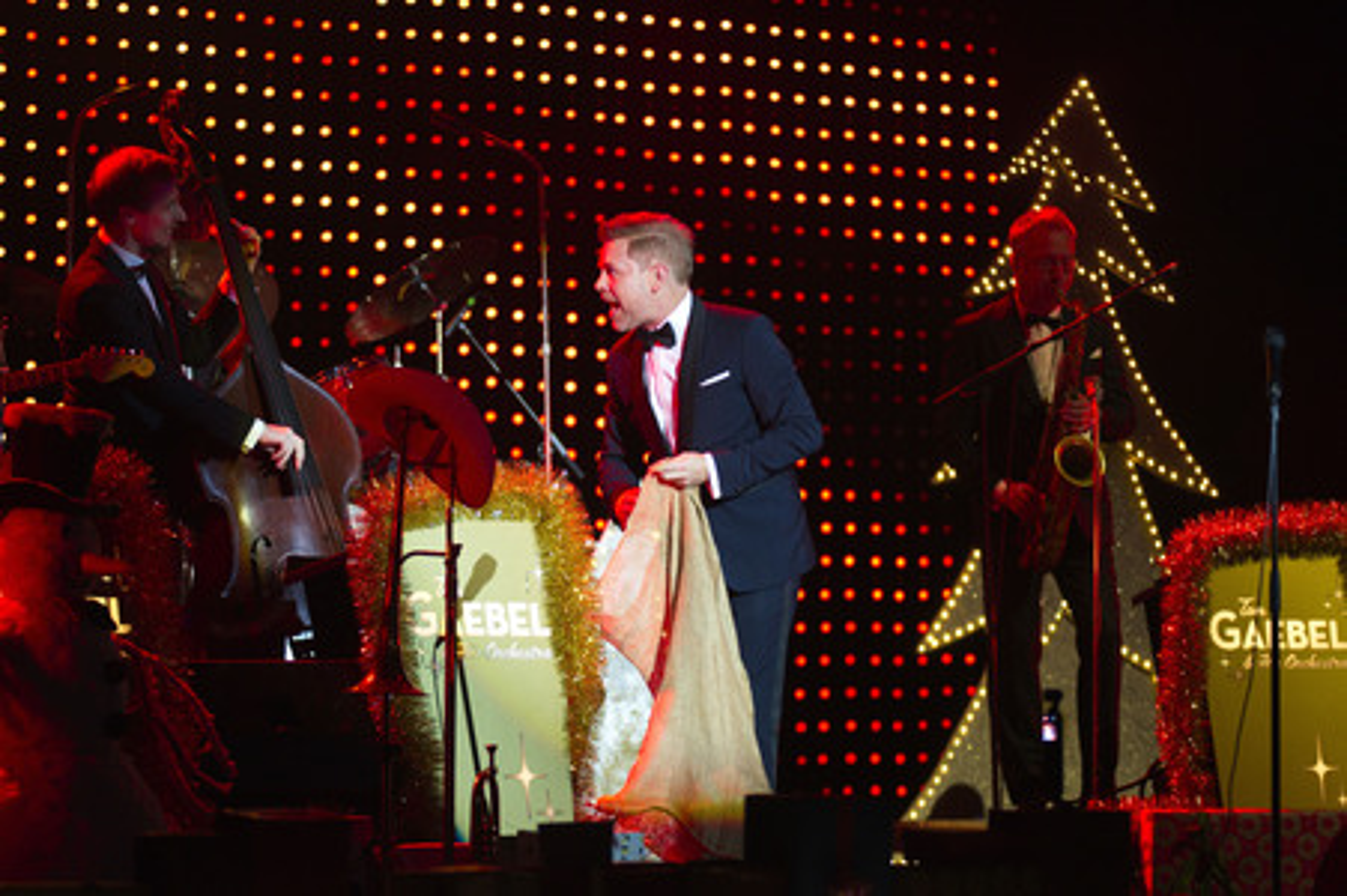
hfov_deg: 17.1
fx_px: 4487
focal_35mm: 120
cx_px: 674
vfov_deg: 11.4
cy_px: 448
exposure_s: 1/200
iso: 1600
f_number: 2.8
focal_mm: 120
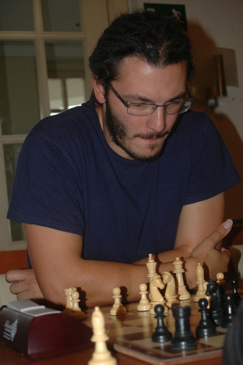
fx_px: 639
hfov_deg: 21.5
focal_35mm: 63
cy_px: 182
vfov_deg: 31.9
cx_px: 122
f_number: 5.3
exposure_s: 1/60
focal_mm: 42
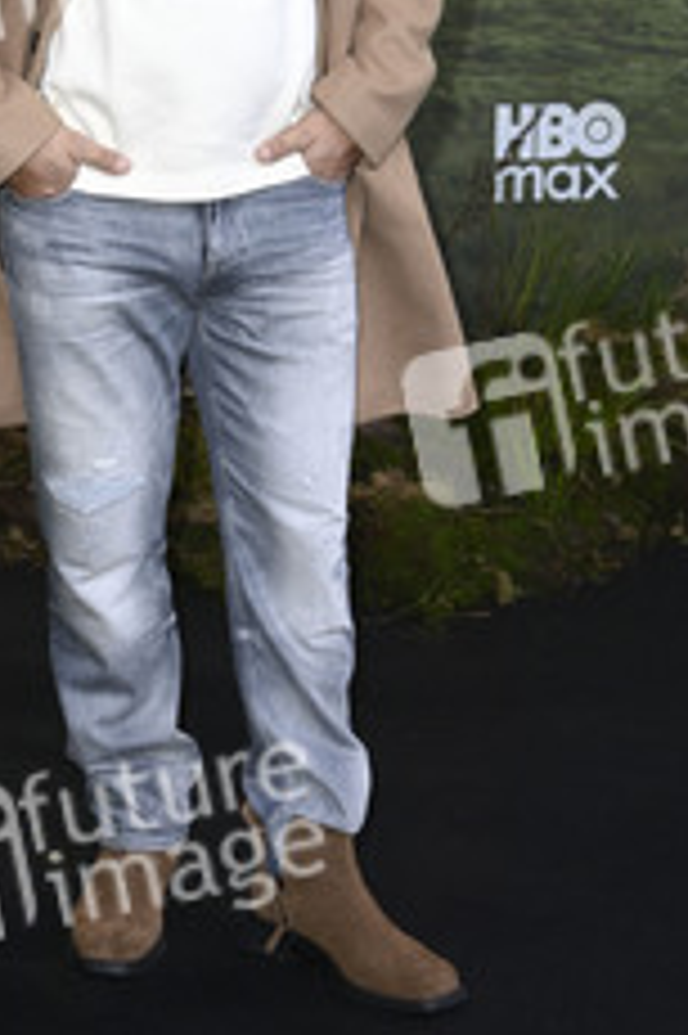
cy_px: 176
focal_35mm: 108
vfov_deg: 18.7
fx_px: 3100
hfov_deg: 12.6
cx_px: 225
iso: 640
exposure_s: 1/250
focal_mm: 62
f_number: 5.6
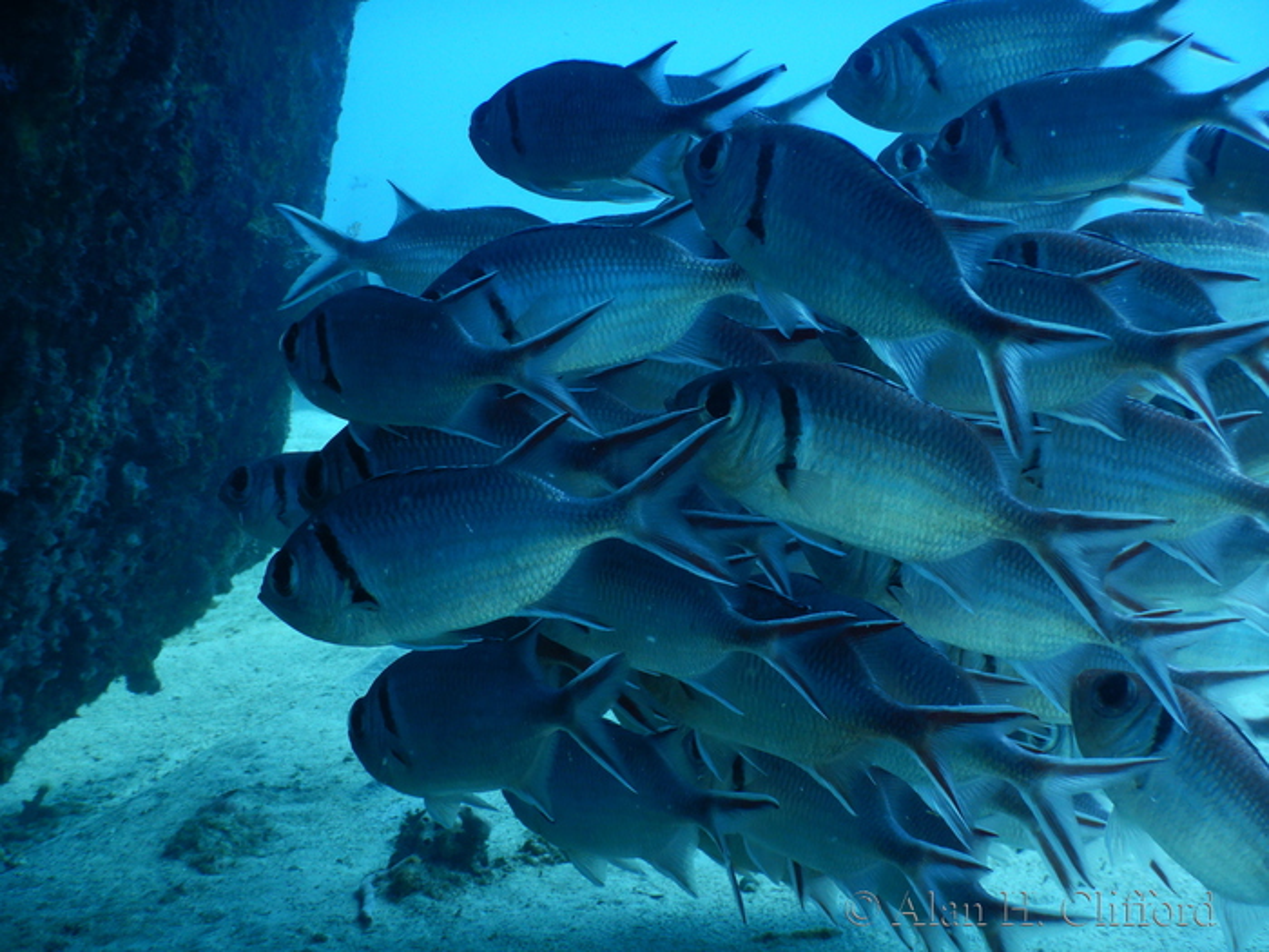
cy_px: 476
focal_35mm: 40
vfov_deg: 36.0
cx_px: 634
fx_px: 1466
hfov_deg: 46.8
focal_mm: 7.2
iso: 125
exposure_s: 1/160
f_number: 4.2
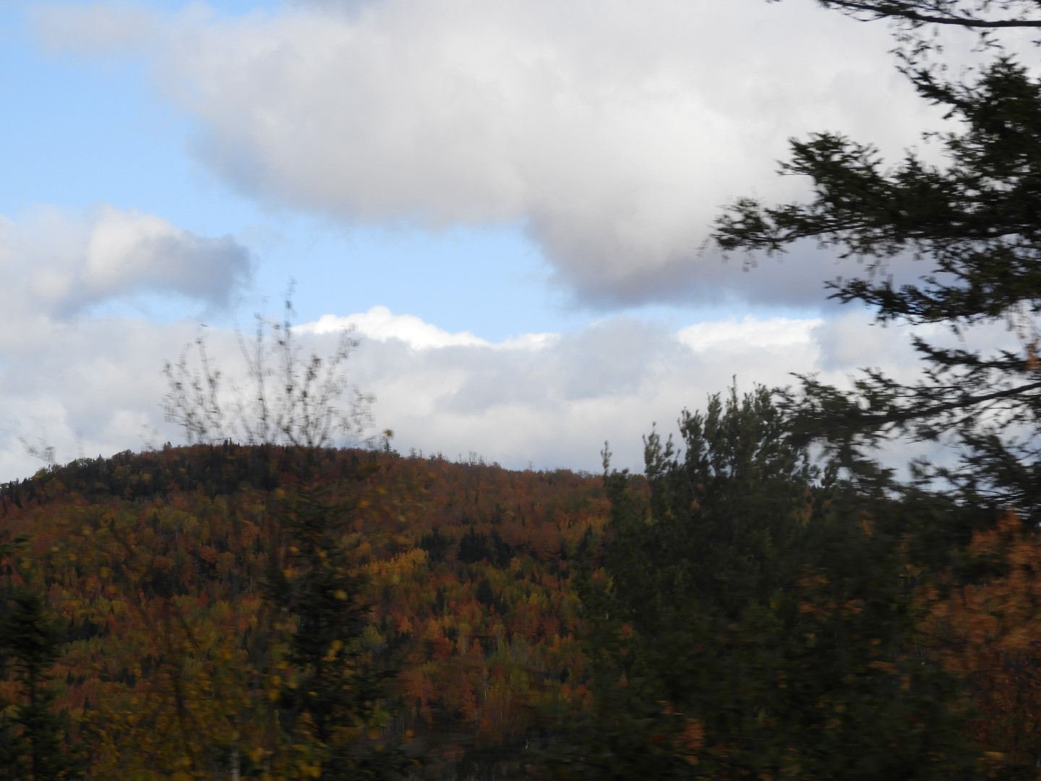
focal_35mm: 115
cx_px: 520
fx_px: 3458
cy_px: 390
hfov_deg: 17.1
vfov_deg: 12.9
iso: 100
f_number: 5
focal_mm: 20.6
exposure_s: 1/640
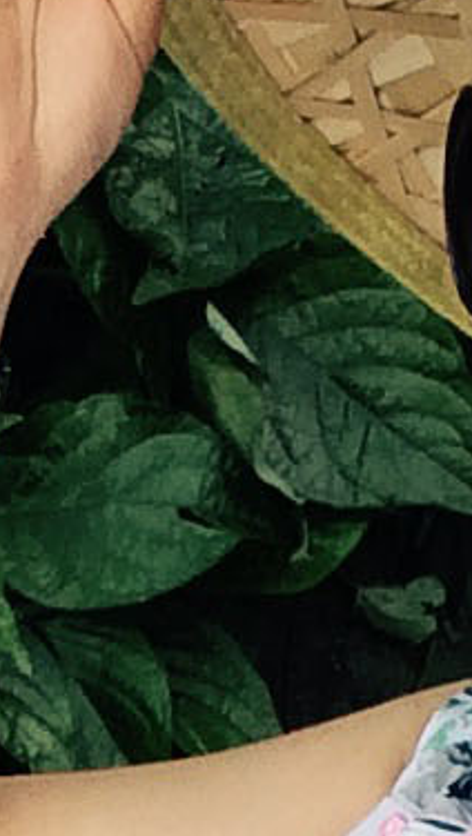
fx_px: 6086
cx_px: -345
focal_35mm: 274
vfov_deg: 7.4
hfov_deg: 4.4
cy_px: 1941
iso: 32
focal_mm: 4.15
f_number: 2.2
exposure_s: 1/143
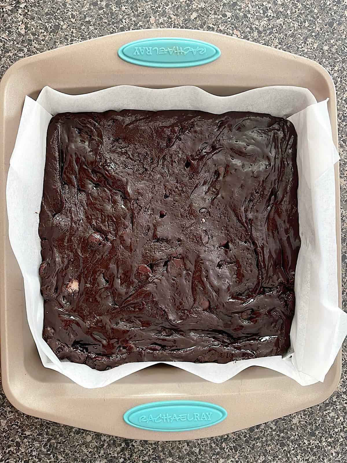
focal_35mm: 32
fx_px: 428
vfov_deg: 56.8
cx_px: 174
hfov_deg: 44.2
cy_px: 232
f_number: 1.6
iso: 200
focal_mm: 5.1
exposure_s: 1/121
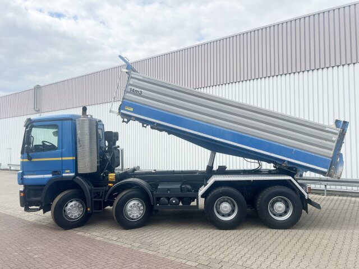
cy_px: 134
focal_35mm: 26
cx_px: 180
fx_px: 270
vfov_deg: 53.1
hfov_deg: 67.3
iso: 50
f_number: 1.5
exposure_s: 1/2404
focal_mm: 5.7
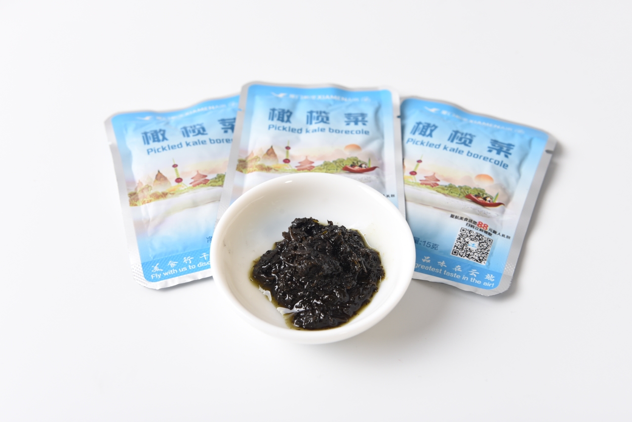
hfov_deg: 44.5
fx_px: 773
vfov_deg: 30.5
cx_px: 316
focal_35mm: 44
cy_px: 211
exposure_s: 1/160
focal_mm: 44
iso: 100
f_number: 8
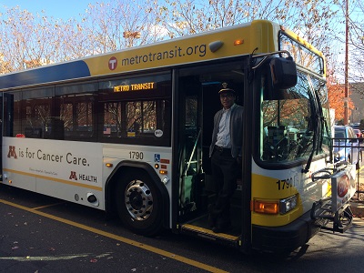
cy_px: 136
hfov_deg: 61.7
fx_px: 305
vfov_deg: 48.2
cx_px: 182
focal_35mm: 29
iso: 32
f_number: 2.2
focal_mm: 4.15
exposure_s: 1/562
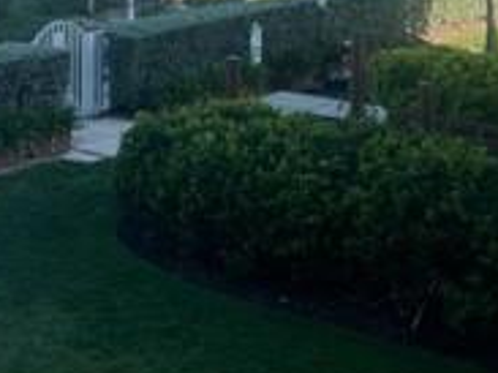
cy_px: -155
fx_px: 1308
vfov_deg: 15.2
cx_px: 356
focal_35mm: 91
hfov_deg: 21.4
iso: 32
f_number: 1.6
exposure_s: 1/2433
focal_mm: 5.1
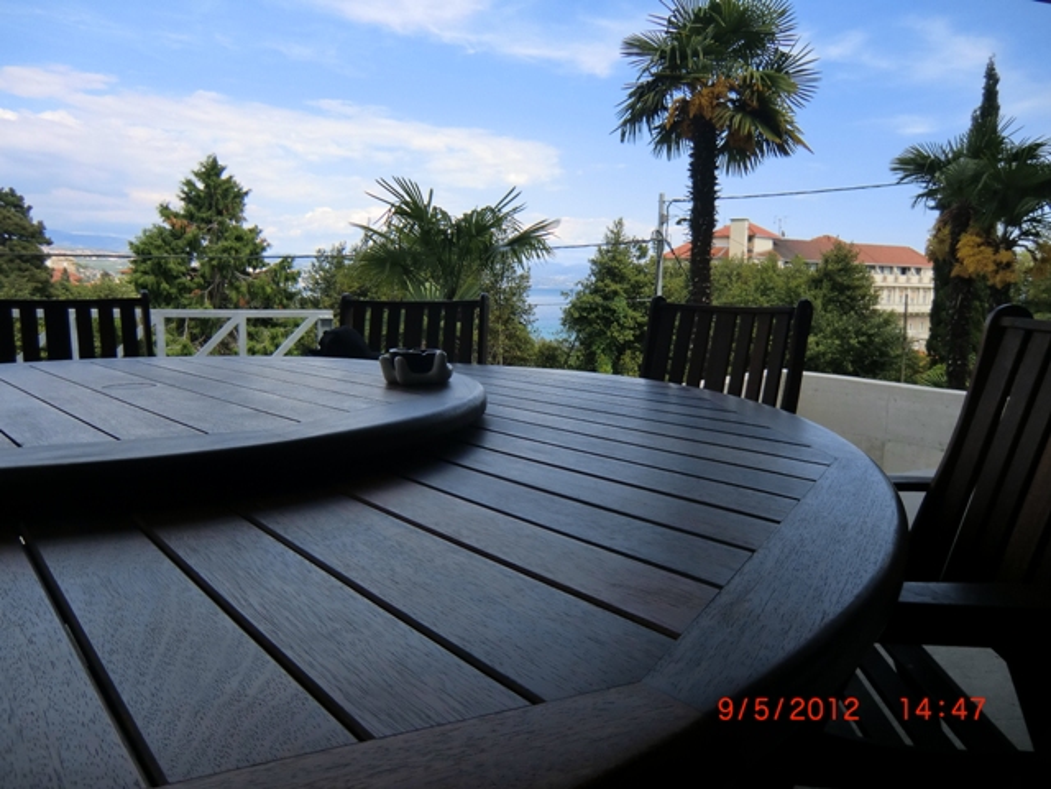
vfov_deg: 56.8
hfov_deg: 71.6
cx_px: 526
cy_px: 394
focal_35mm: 24
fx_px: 729
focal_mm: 4.3
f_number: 7.5
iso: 64
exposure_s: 1/125
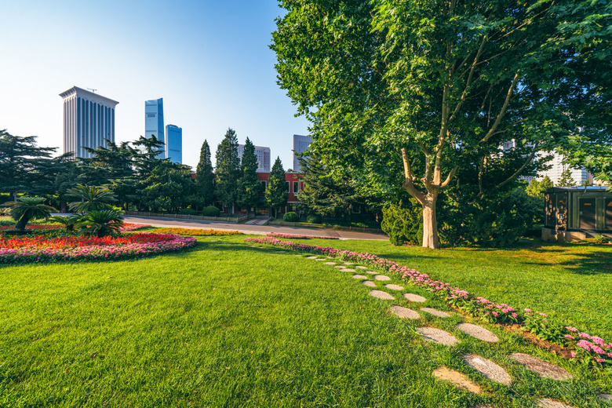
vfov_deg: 90.0
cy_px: 204
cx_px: 306
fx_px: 204
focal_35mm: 12
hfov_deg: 112.6
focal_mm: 12
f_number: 10
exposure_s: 1/100
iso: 100
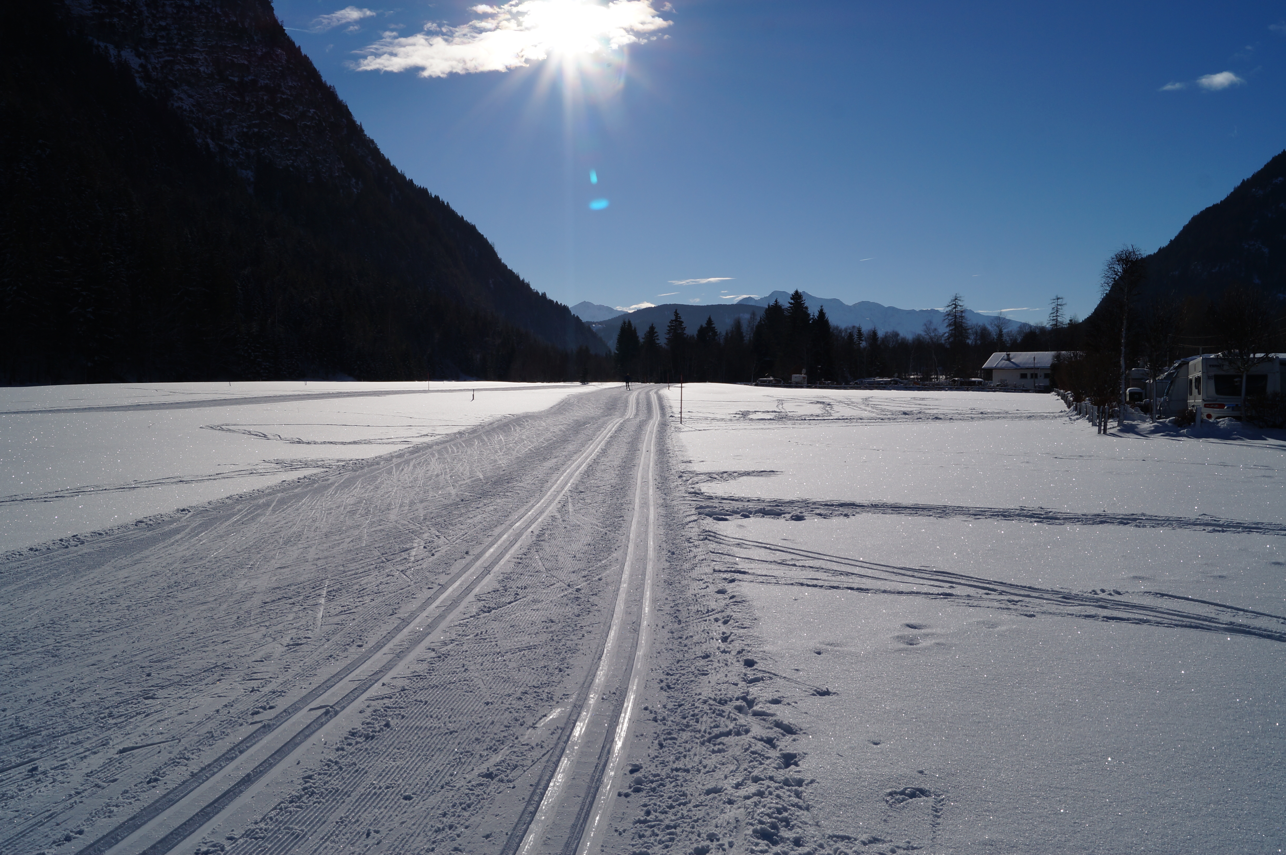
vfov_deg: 43.5
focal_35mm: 30
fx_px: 1071
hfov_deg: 62.0
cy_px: 428
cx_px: 643
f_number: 13
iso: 100
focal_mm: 20
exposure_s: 1/640
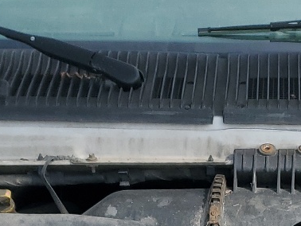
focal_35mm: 110
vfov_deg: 12.3
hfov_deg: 17.8
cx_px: 220
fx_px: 957
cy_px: 411
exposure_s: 1/1429
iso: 50
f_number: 1.5
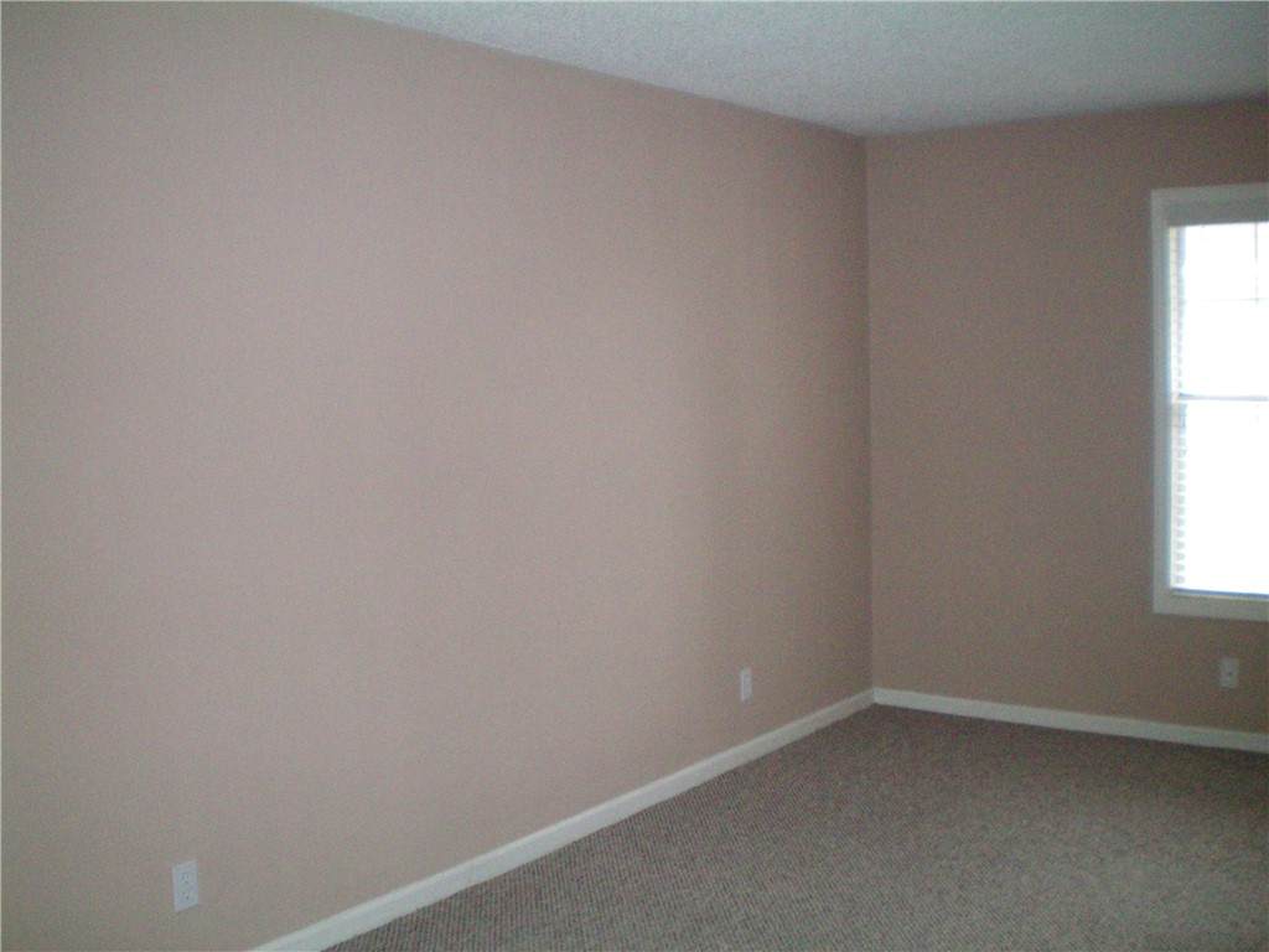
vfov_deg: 37.7
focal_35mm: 38
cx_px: 634
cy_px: 476
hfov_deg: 49.0
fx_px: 1393
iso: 400
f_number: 3.1
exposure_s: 1/60
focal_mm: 6.3
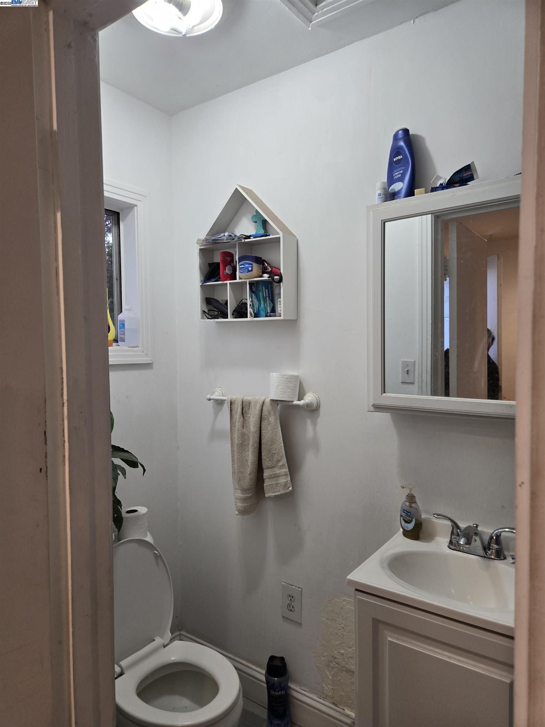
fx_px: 483
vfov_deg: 73.9
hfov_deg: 58.9
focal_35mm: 23
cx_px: 272
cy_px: 364
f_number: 1.8
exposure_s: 1/120
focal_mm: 5.4
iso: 100
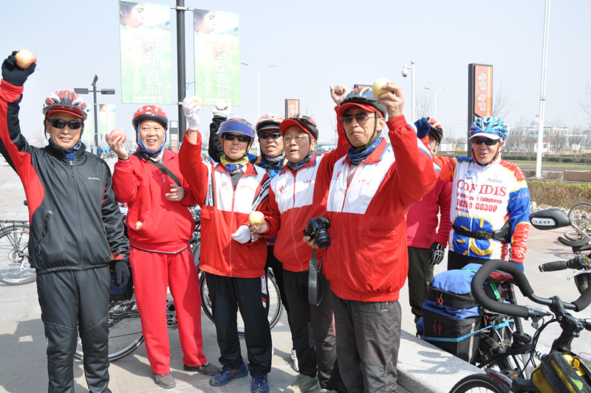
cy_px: 196
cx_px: 296
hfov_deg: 59.6
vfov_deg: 41.6
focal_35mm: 32
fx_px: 516
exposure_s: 1/250
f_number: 8
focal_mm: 21
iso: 200
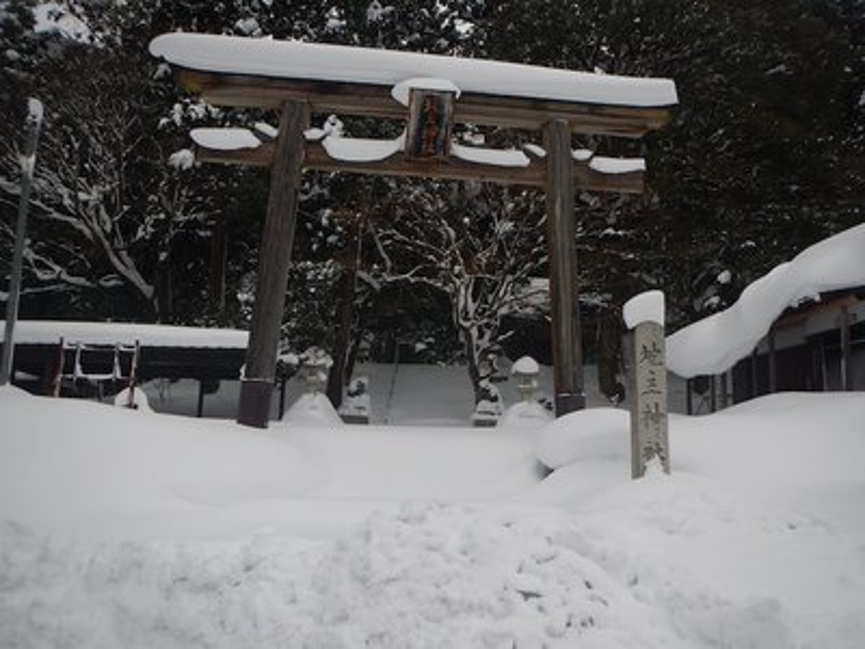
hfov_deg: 63.4
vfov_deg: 49.7
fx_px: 700
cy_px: 324
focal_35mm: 28
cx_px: 432
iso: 250
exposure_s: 1/250
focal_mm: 5
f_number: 3.9
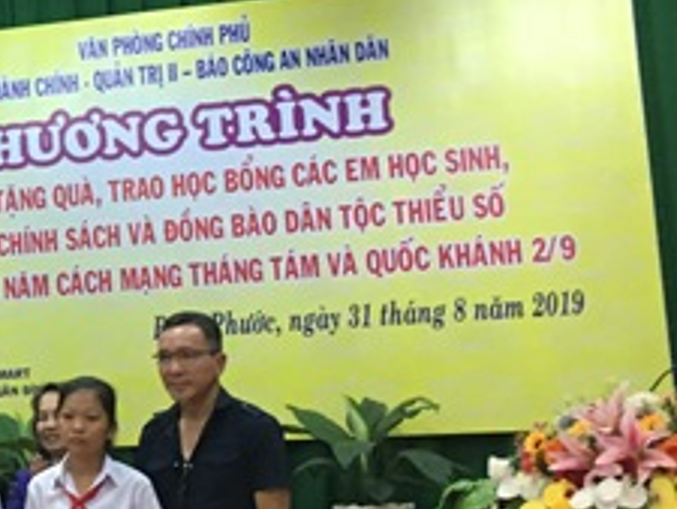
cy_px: 169
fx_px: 2015
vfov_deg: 14.4
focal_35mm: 103
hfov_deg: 17.5
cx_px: -286
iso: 160
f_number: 2.2
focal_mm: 4.15
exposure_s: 1/33
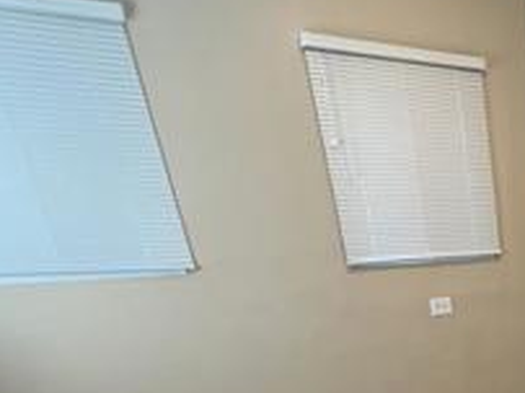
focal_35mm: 41
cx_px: 595
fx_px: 621
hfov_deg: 37.3
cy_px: 587
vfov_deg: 26.0
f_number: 1.8
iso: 160
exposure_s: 1/120
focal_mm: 1.57
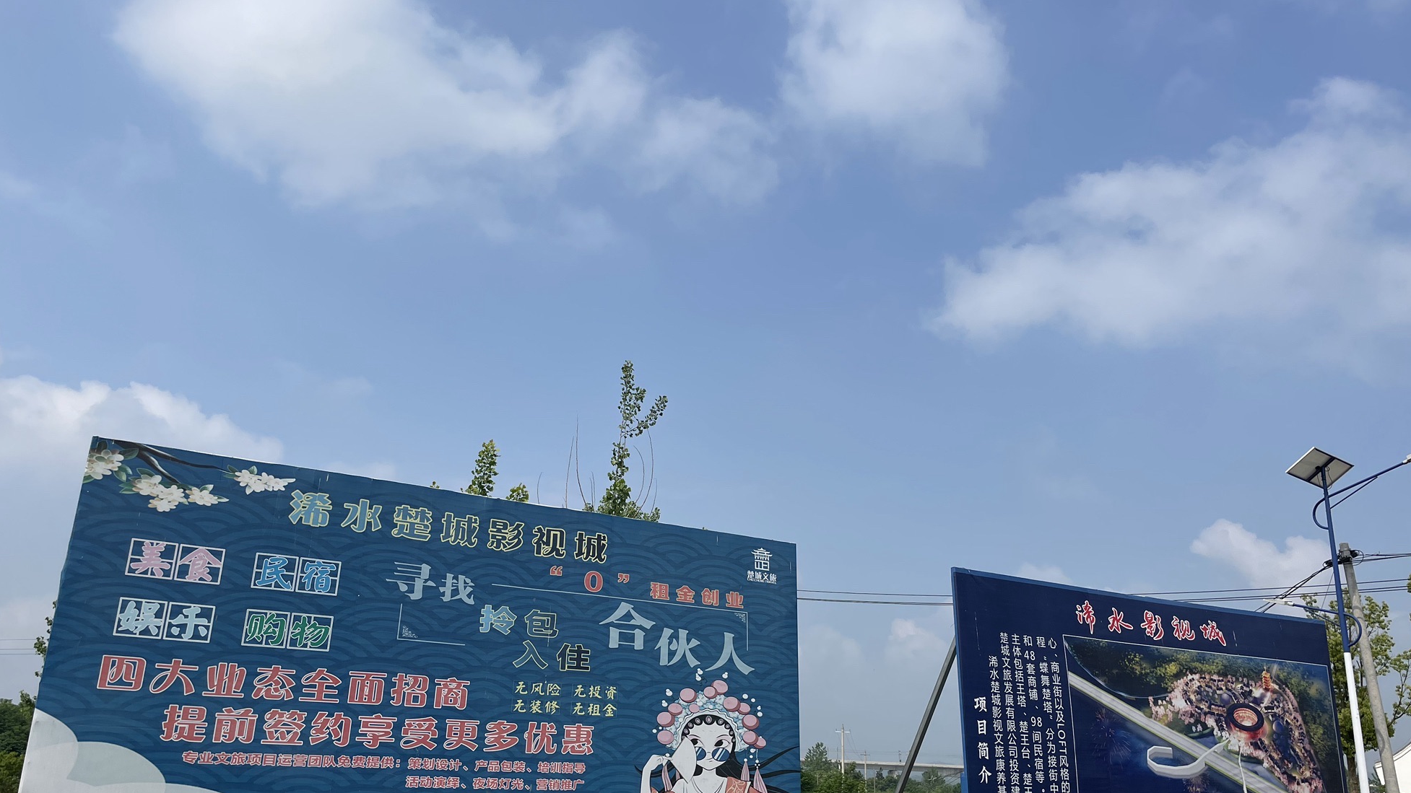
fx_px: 1085
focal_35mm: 29
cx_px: 697
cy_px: 448
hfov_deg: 66.1
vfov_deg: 40.1
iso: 32
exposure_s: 1/5556
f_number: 1.6
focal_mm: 4.2
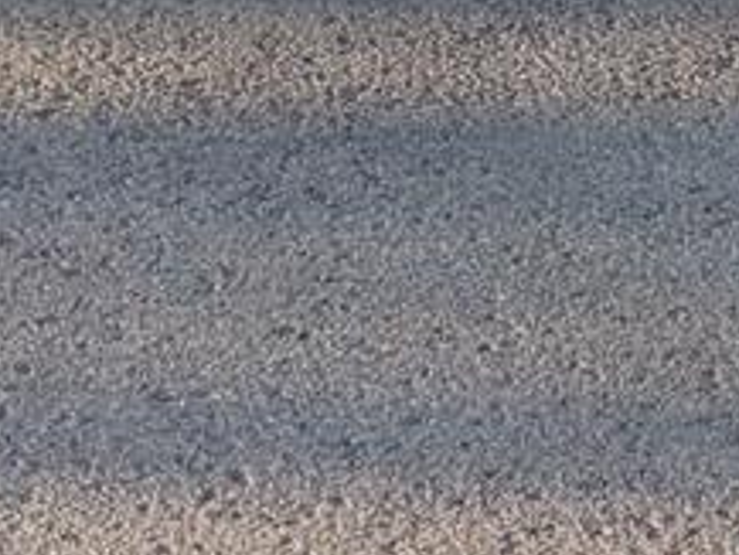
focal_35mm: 170
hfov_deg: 11.4
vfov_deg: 8.3
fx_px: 3631
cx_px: 928
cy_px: -613
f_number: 1.73
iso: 46
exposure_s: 1/711
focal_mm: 4.38
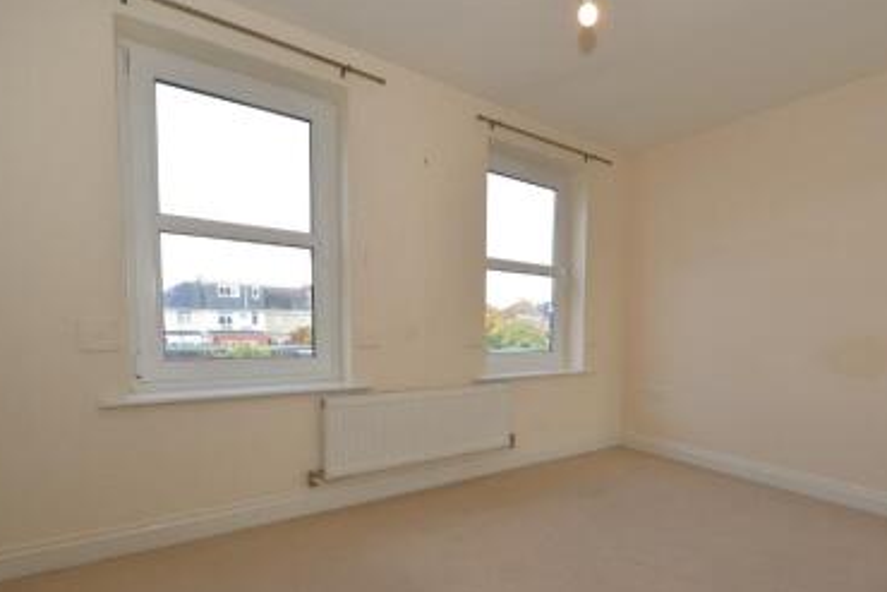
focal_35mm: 18
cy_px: 370
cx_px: 535
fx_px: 444
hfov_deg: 88.8
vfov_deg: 66.4
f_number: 4.5
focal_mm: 14
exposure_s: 1/80
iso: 200
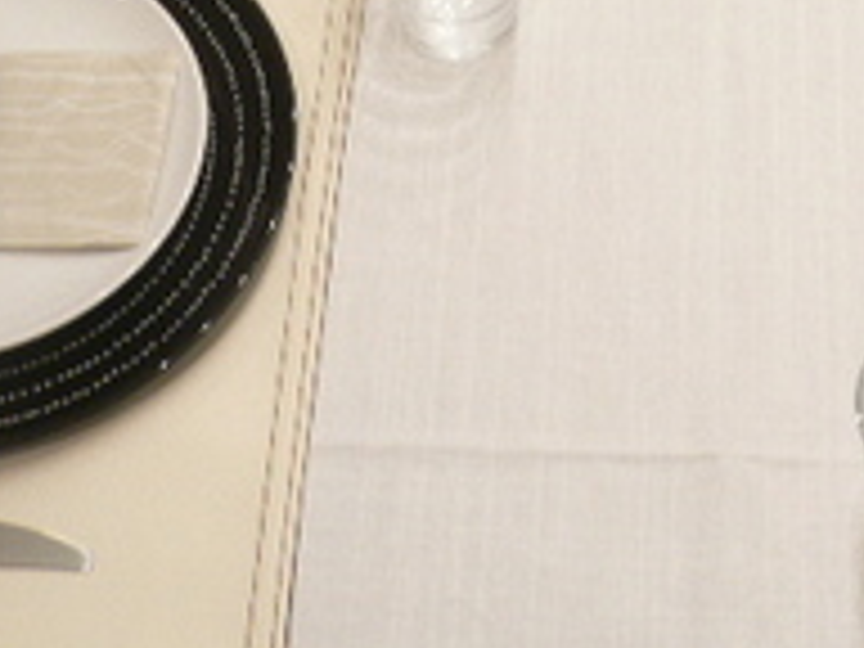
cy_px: -191
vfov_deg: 15.5
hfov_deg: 21.4
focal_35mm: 91
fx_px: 2271
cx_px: 644
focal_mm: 5.8
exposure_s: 1/13
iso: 100
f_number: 2.8
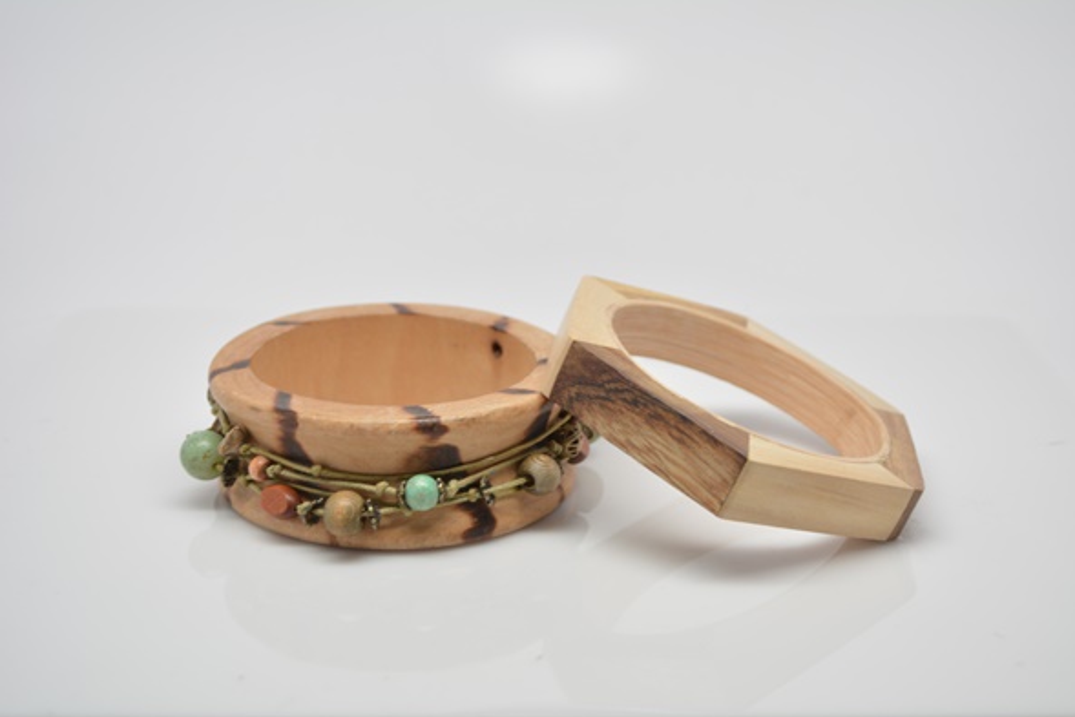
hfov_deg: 36.2
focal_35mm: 55
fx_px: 1643
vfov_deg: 24.6
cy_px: 361
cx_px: 546
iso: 200
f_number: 5.6
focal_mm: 36
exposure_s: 1/15
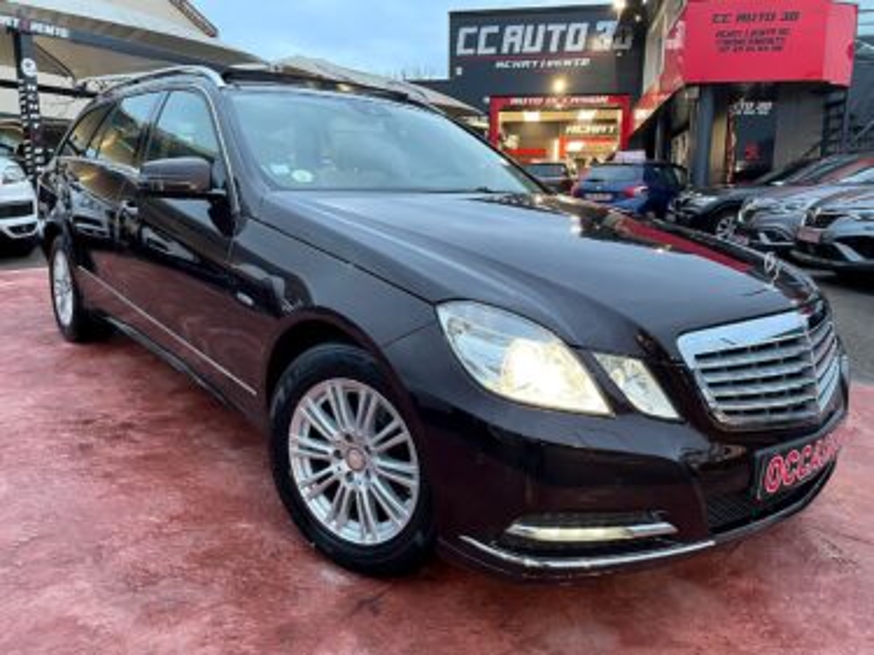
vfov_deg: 53.0
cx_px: 437
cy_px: 328
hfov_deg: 67.3
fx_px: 656
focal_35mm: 26
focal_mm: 4.2
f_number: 1.6
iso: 160
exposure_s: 1/50
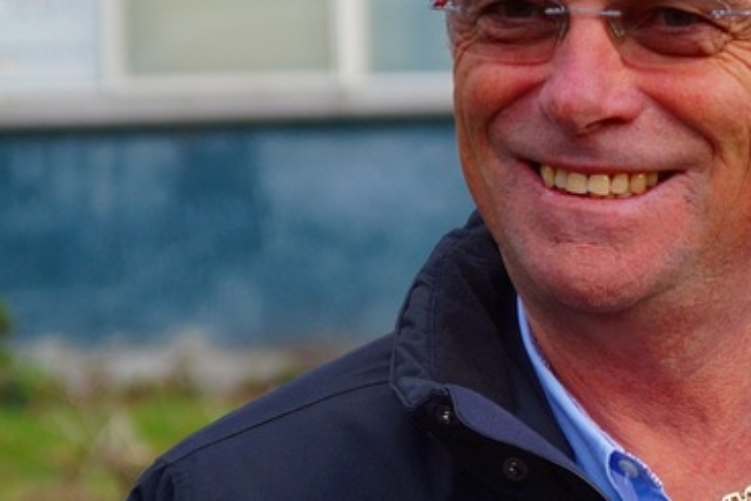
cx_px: 759
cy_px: 184
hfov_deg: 11.4
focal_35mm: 179
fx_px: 3736
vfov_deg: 7.7
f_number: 4.5
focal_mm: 55
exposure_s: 1/200
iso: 100
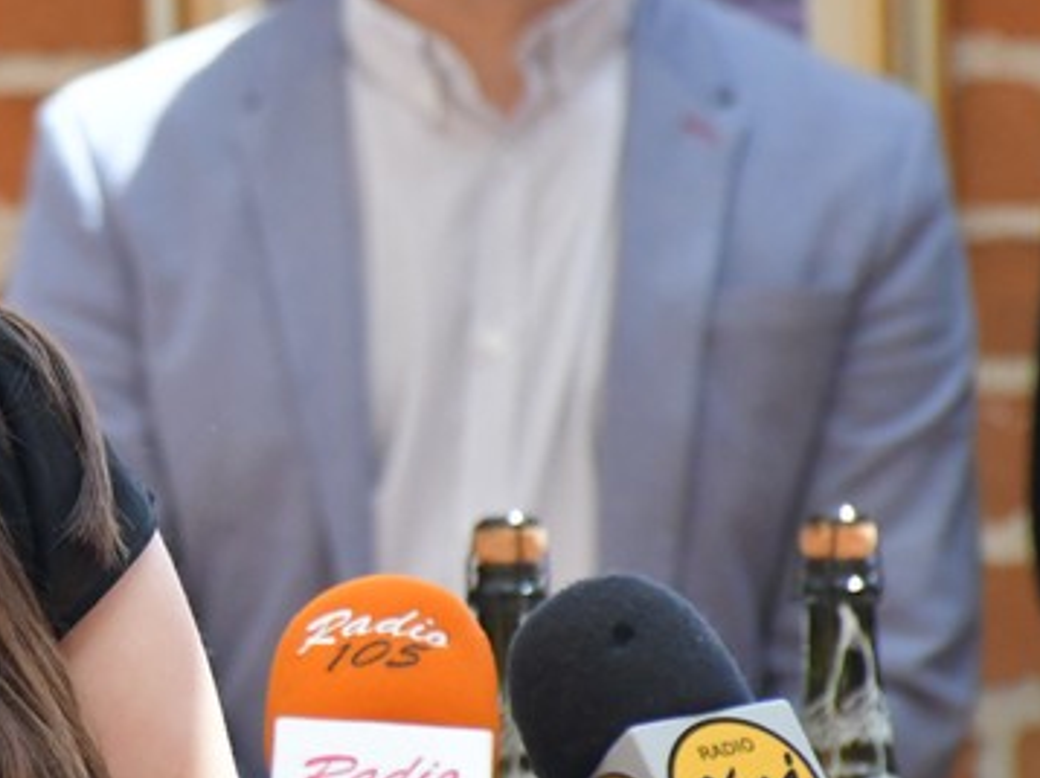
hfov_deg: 3.4
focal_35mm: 578
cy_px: 242
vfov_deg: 2.6
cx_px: -137
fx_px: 17354
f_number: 5.6
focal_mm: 140
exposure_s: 1/500
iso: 2500
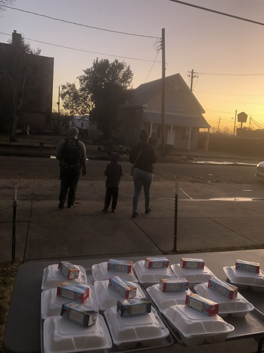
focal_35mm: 28
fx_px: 285
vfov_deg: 63.4
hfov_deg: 49.7
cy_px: 176
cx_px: 132
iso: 320
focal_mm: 3.99
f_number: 1.8
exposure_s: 1/40
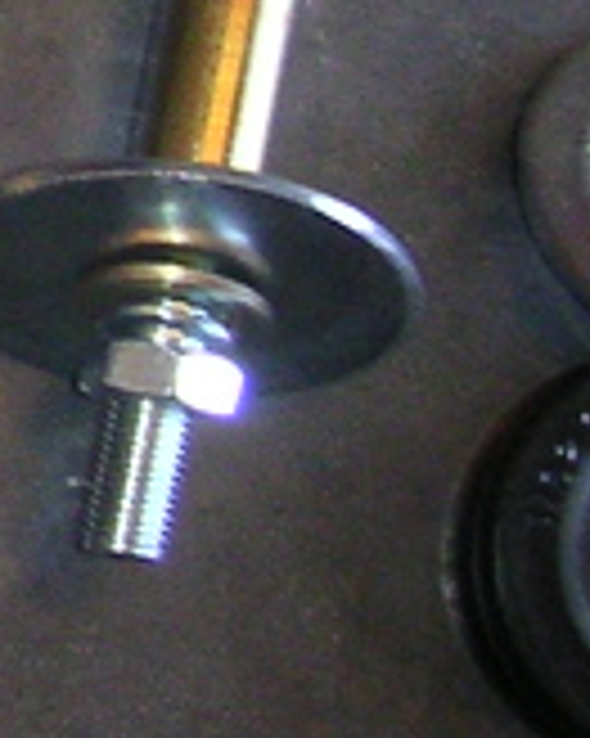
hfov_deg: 6.2
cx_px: -1333
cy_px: -432
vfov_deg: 8.4
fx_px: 4916
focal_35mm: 225
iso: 160
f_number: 2.8
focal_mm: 5.7
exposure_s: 1/45
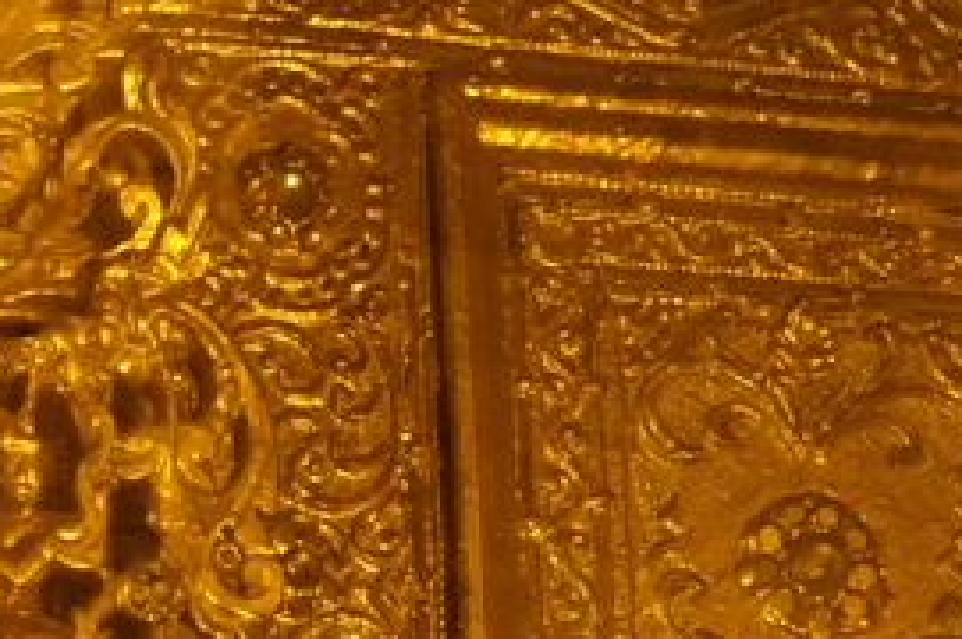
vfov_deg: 3.9
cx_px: -497
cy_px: 742
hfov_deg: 5.8
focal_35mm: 354
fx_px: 9448
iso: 2000
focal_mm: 50
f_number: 5.6
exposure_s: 1/160
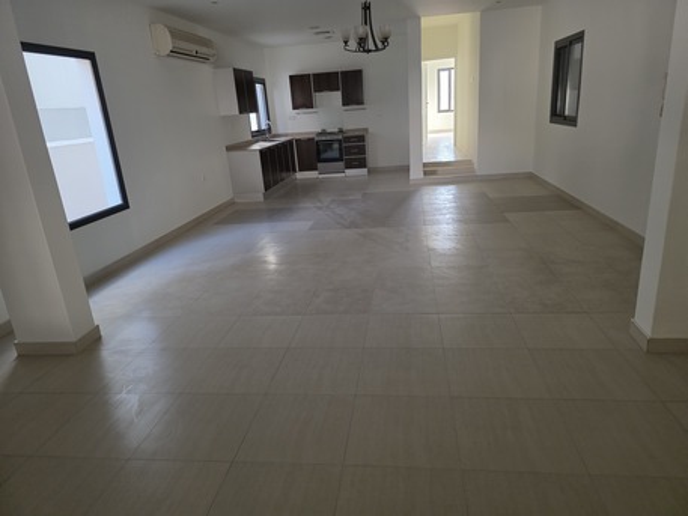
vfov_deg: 58.9
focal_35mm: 23
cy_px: 258
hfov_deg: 73.9
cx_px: 344
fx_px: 457
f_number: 1.7
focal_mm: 6.3
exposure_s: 1/100
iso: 500
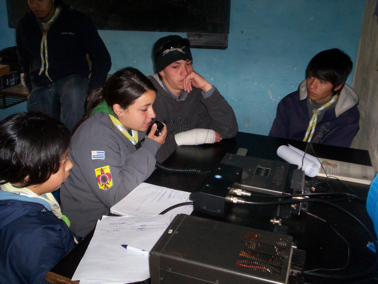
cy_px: 142
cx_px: 189
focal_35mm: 36
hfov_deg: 51.4
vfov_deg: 39.7
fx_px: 393
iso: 140
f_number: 4.5
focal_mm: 5.9
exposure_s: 1/64
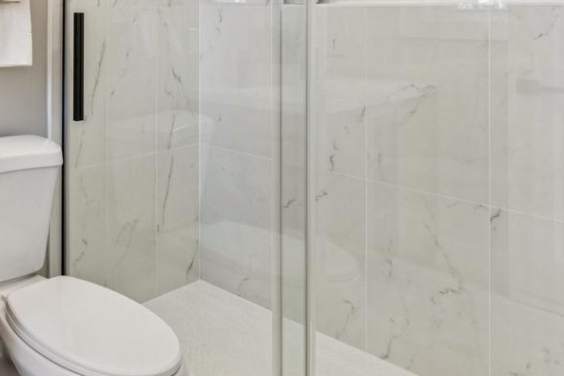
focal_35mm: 34
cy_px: 32
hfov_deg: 40.8
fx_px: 532
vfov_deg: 36.3
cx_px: -97
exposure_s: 1/20
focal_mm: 14
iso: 250
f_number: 9
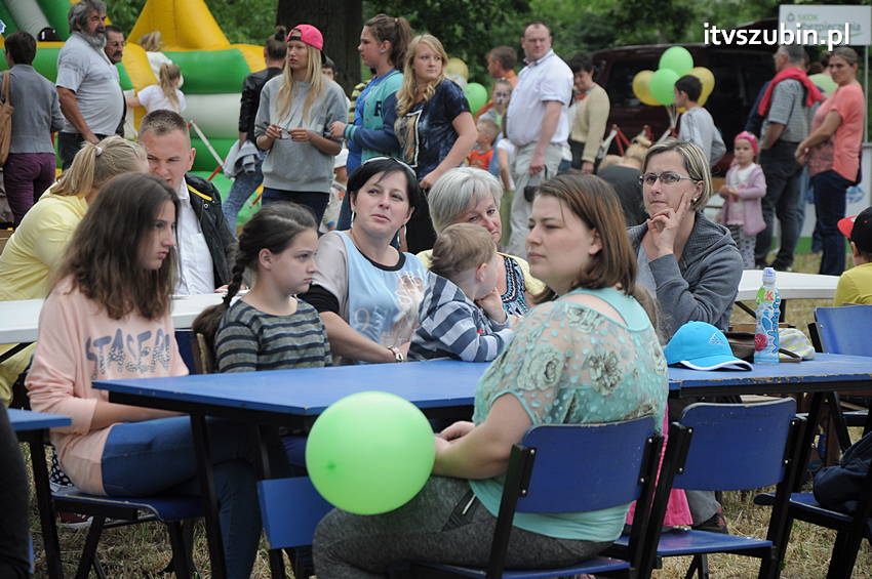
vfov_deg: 8.7
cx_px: 436
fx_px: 3811
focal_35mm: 158
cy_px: 290
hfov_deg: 13.1
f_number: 5.6
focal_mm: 105
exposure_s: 1/500
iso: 500
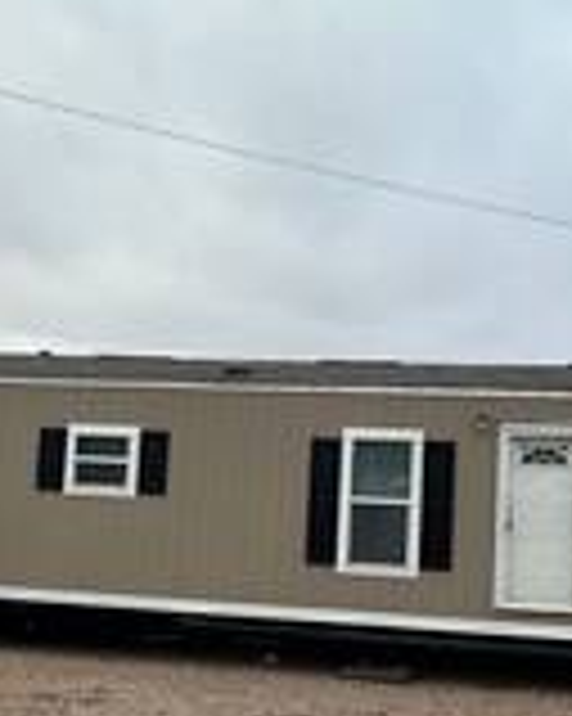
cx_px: 315
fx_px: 932
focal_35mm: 44
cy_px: 464
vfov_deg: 41.6
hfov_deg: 34.1
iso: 40
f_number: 2.2
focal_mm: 2.22
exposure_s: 1/241
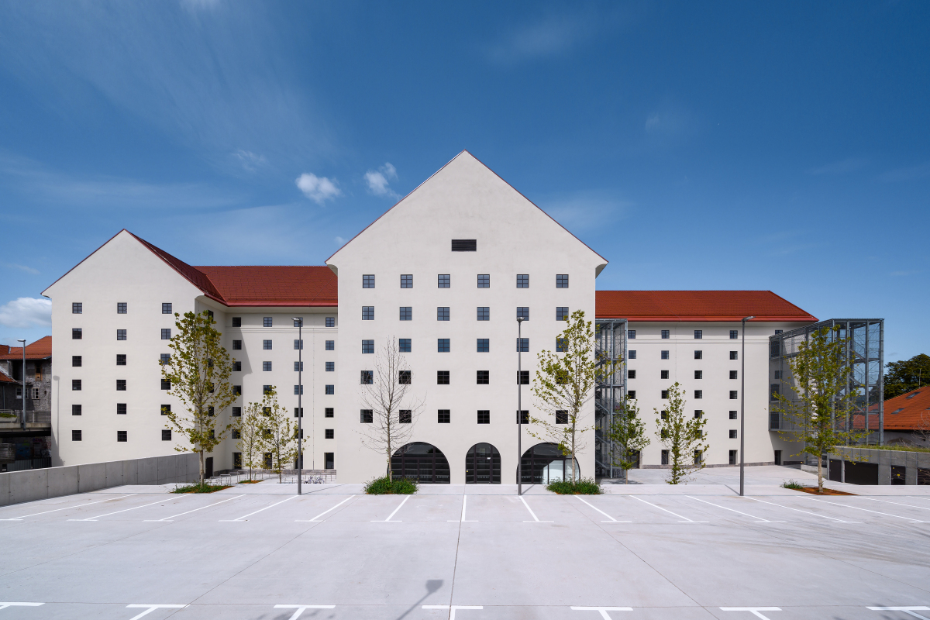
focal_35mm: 14
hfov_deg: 104.3
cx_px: 465
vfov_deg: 81.2
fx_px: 362
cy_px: 310
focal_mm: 14
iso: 100
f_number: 11
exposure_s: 1/400
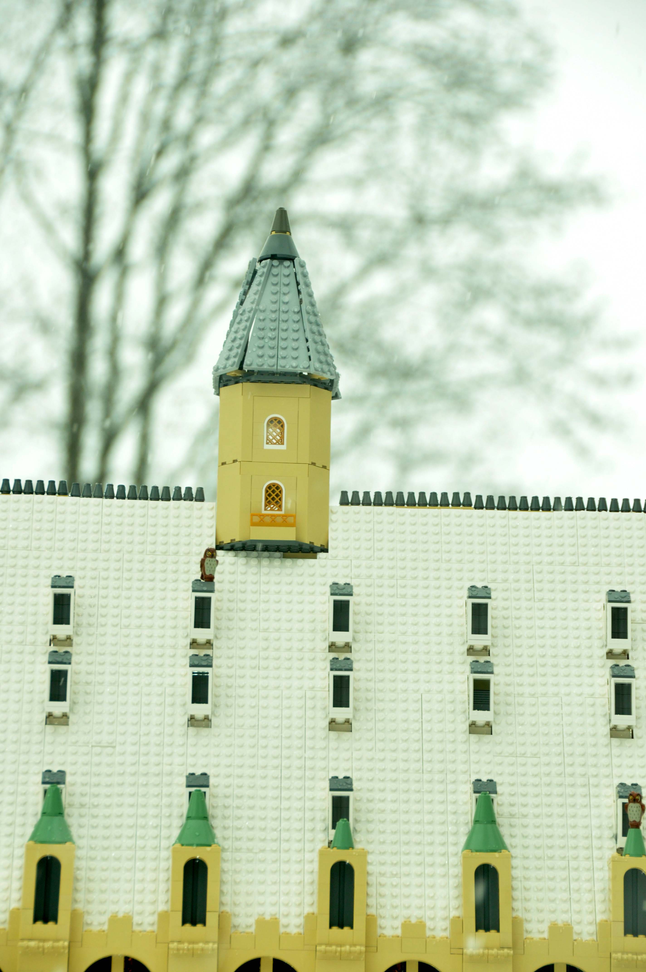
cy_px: 486
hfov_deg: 8.7
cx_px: 323
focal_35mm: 158
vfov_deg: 13.1
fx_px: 4250
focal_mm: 105
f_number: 9
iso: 500
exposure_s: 1/200
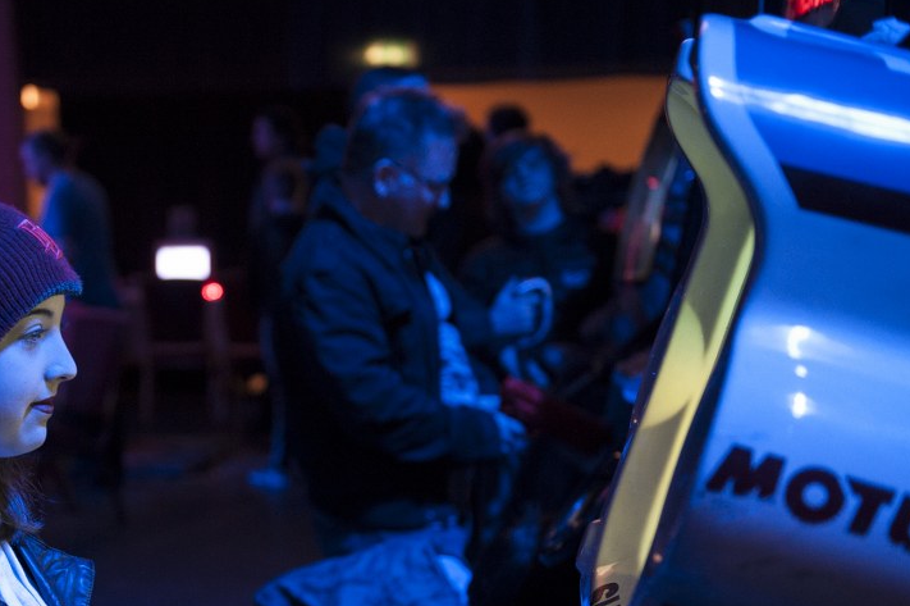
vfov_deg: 19.0
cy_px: 454
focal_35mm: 71
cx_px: 210
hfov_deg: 28.0
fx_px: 1793
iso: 1600
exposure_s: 1/60
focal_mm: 42
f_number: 2.8
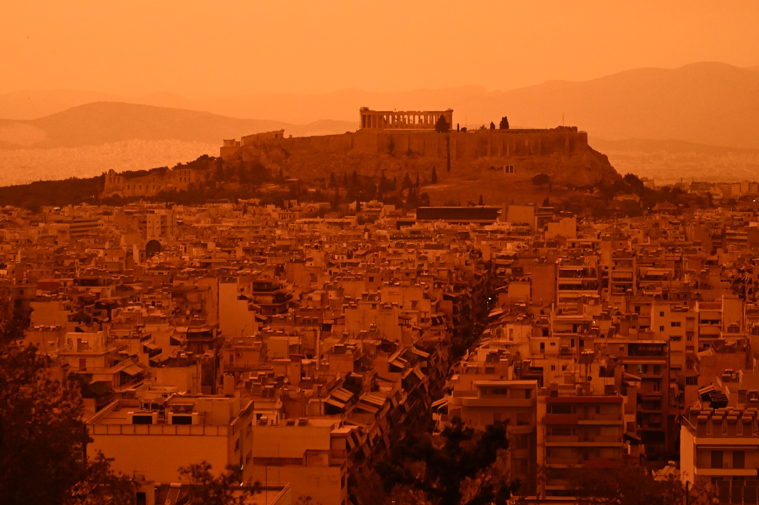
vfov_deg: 13.0
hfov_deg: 19.5
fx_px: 2212
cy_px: 252
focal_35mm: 105
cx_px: 380
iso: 2500
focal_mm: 70
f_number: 4
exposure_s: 1/640
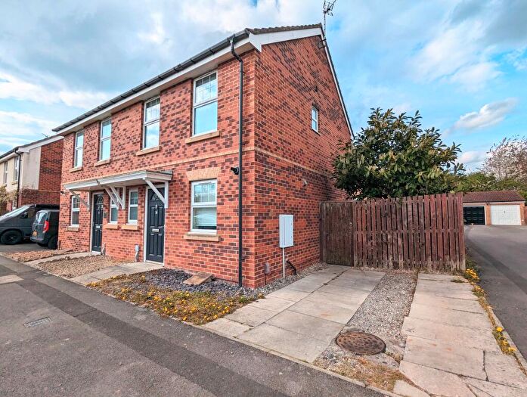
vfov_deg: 78.3
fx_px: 244
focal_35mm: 16
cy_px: 198
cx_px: 264
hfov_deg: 94.4
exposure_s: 1/2347
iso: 51
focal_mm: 2.35
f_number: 2.2
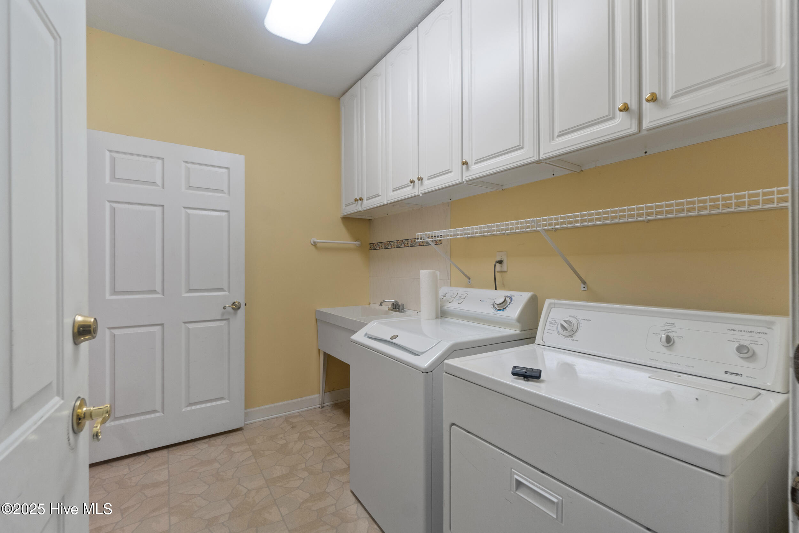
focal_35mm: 15
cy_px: 266
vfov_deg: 77.3
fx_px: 333
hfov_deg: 100.4
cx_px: 400
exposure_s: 1/2.5
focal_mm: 10
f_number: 8
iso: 400
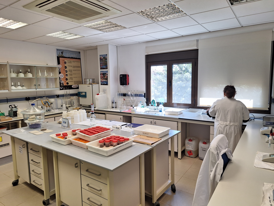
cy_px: 103
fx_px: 182
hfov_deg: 73.9
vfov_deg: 58.9
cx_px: 137
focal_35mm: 23
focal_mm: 5.54
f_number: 1.8
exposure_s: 1/132
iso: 40
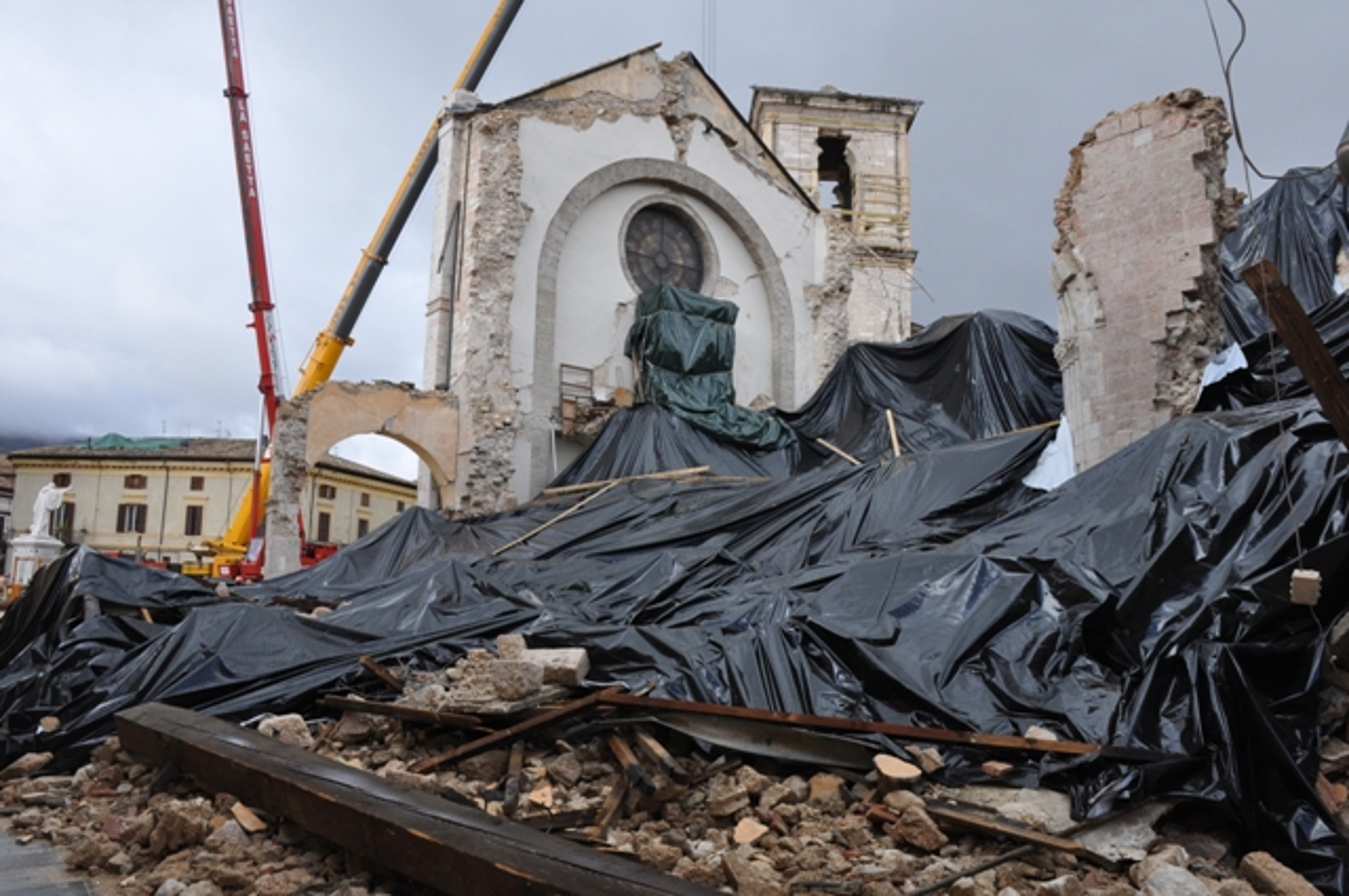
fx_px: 1010
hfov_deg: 67.4
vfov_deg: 47.8
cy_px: 448
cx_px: 674
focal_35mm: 27
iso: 500
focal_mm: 18
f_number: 10
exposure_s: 1/400
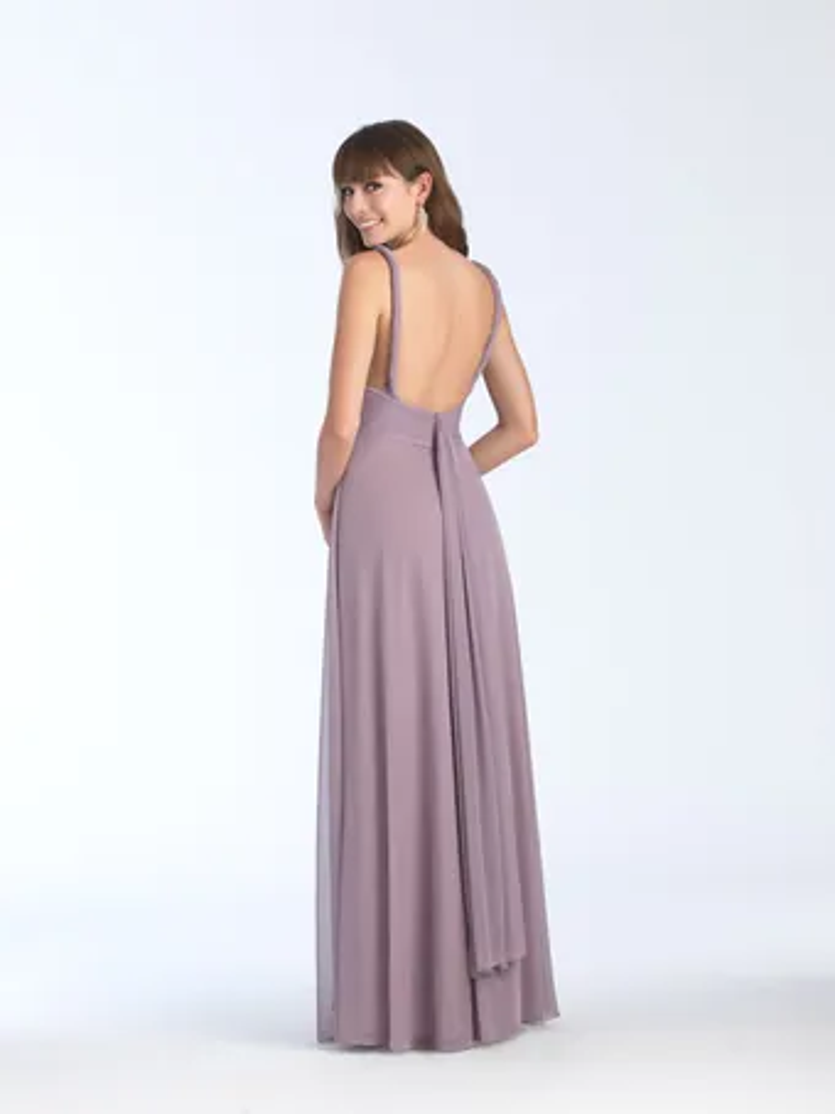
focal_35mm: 94
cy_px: 557
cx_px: 418
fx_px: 3026
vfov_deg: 20.9
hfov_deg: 15.7
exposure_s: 1/180
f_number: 9.5
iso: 100
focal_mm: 120
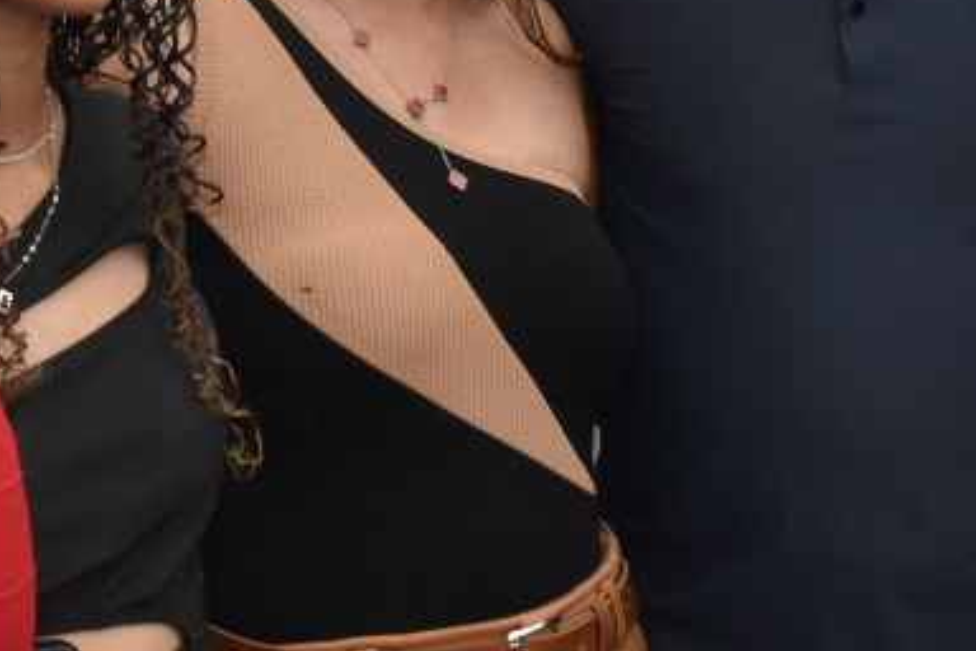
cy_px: -8
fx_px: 3090
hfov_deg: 17.7
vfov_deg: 11.9
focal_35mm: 114
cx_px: 147
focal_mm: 18
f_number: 10
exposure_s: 1/125
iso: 400
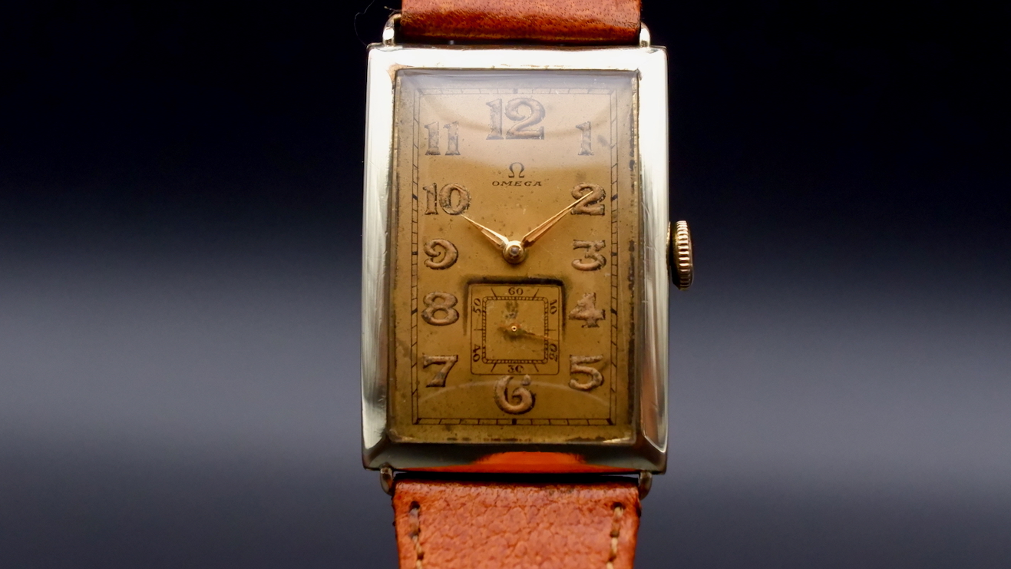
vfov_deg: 14.9
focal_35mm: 81
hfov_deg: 26.2
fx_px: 2172
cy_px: 255
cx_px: 511
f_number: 5.6
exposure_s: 1/4000
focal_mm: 50.5
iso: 6400
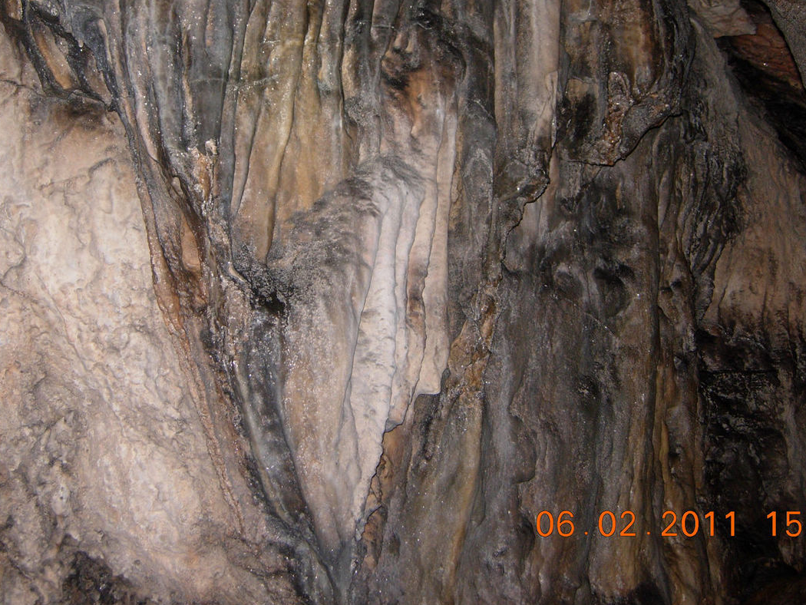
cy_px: 206
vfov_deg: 30.1
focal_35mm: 48
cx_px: 372
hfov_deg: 39.6
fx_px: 1118
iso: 100
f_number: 2.7
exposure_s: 1/90.5
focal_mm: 7.5
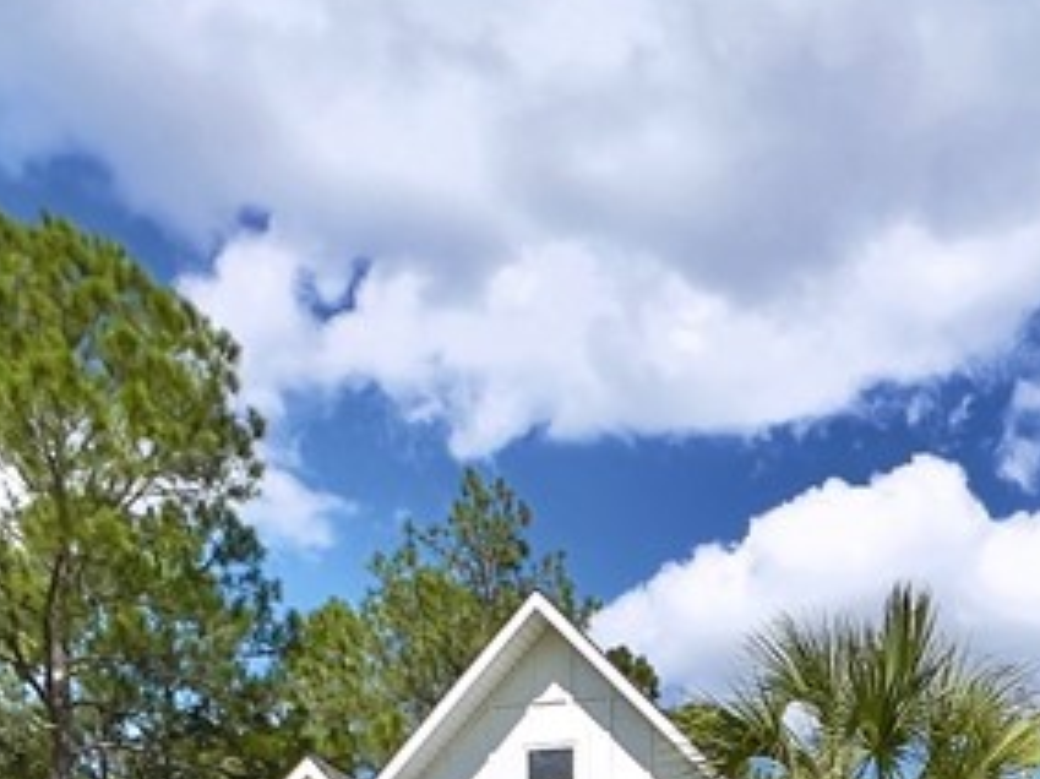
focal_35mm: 47
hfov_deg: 38.8
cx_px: 845
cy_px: 1183
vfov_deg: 24.0
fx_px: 1411
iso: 32
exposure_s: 1/1980
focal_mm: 1.57
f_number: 1.8
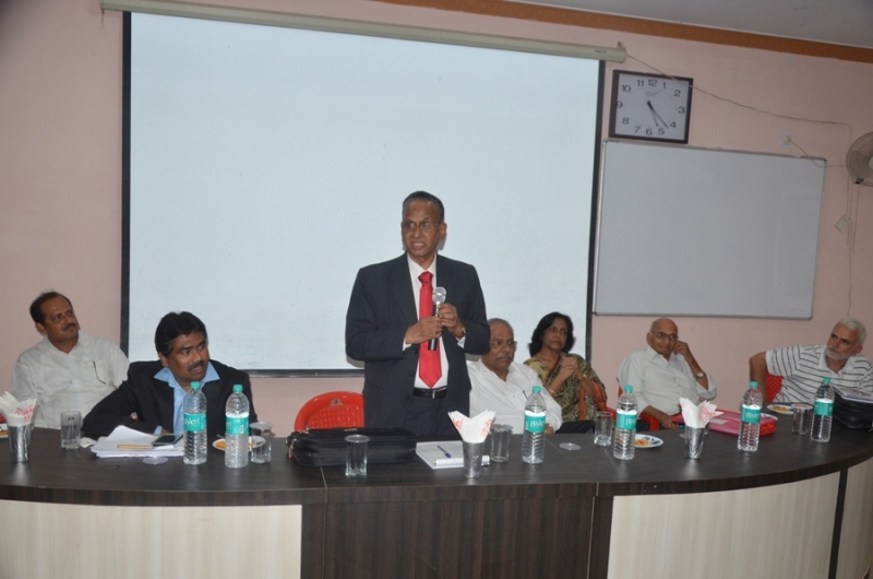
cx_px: 436
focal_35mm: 33
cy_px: 290
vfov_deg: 39.8
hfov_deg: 57.3
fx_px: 799
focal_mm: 22
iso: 640
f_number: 4
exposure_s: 1/125
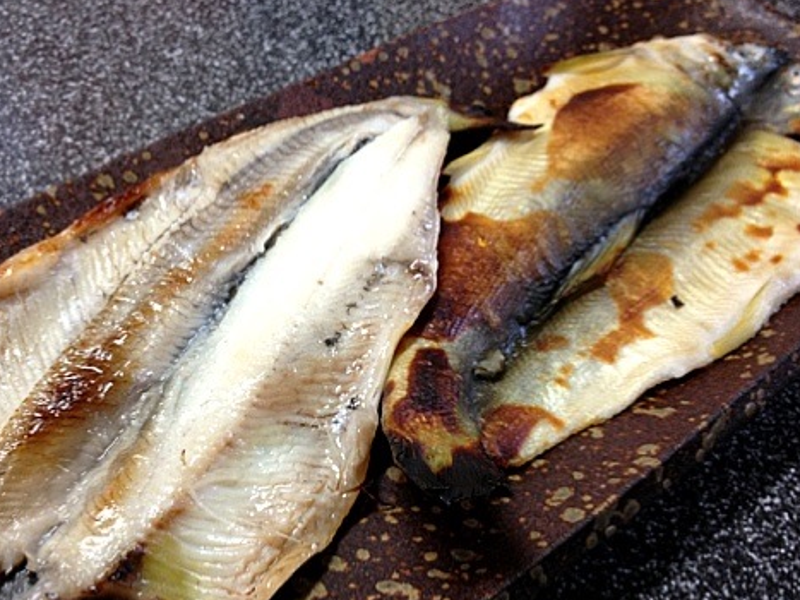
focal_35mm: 48
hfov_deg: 39.6
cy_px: 394
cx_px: 339
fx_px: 1109
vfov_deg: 30.1
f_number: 2.4
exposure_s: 1/20
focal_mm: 4.28
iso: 100
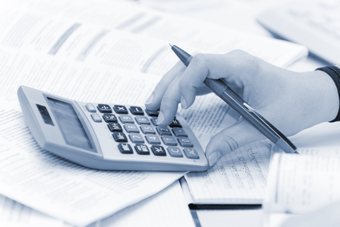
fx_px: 1889
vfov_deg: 6.9
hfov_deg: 10.3
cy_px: 114
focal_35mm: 200
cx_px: 170
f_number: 5.6
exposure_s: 1/60
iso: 200
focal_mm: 200
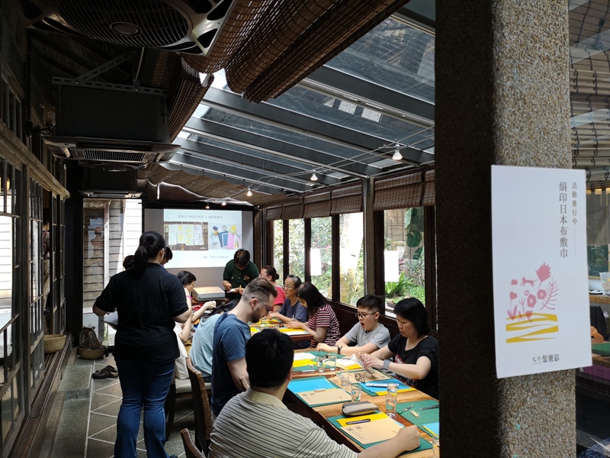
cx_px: 305
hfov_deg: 65.3
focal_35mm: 27
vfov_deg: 51.4
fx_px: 476
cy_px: 229
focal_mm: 3.95
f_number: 1.8
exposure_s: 1/60
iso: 80
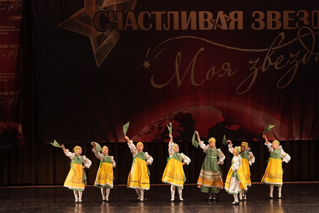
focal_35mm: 120
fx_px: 1063
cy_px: 106
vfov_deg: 11.4
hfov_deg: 17.1
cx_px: 160
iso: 2500
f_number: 2.8
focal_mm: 80
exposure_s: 1/400
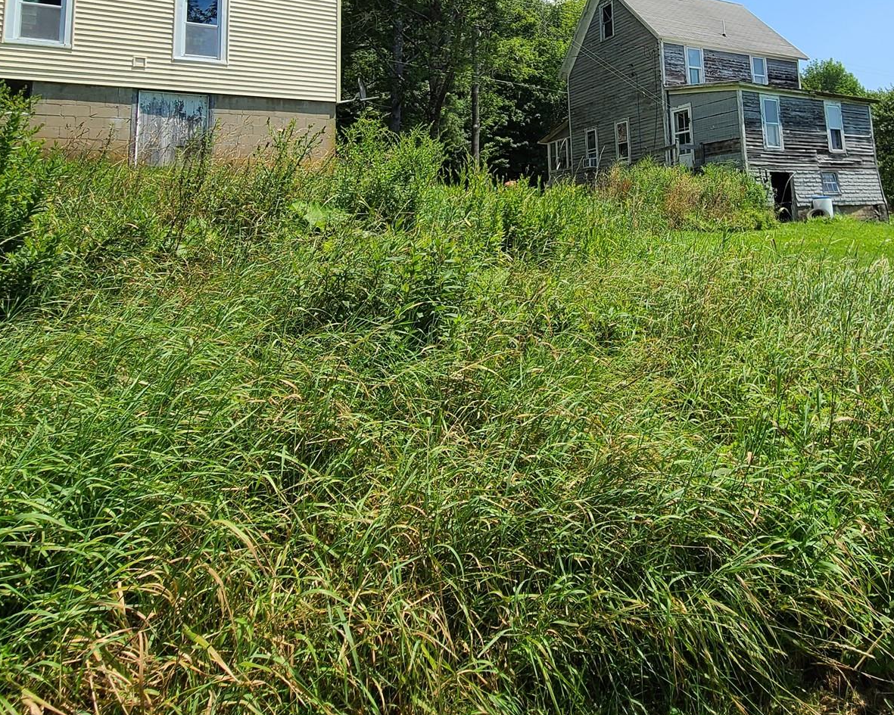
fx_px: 582
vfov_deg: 58.3
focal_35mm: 22
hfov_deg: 73.4
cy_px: 142
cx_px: 575
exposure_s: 1/1690
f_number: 2.2
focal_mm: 2.2
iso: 50
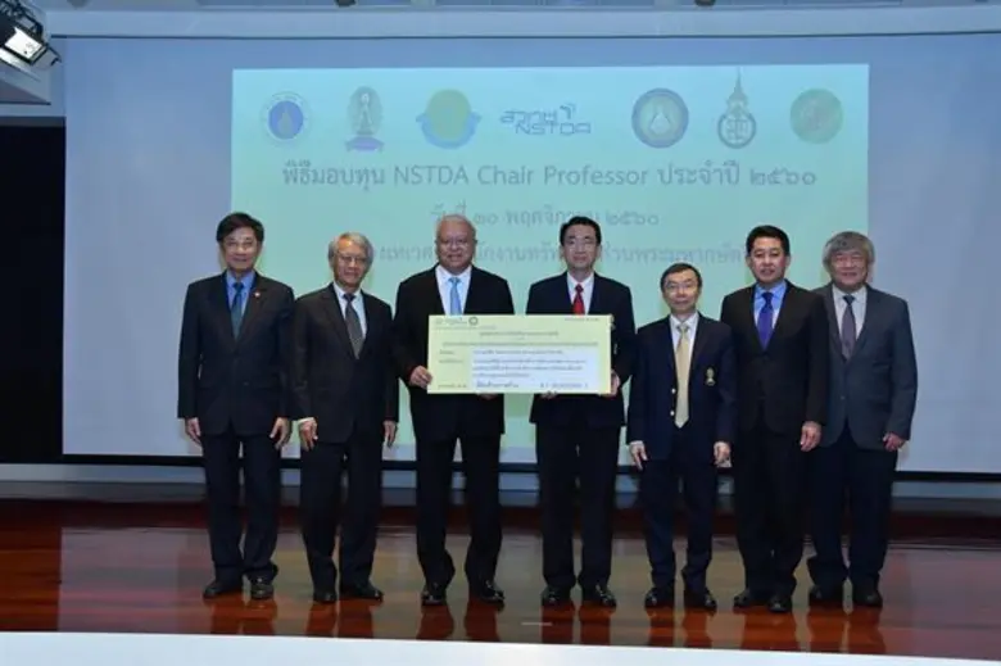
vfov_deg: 34.2
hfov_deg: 49.6
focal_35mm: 39
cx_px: 500
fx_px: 1084
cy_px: 333
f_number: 6.3
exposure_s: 1/125
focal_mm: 26
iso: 1600
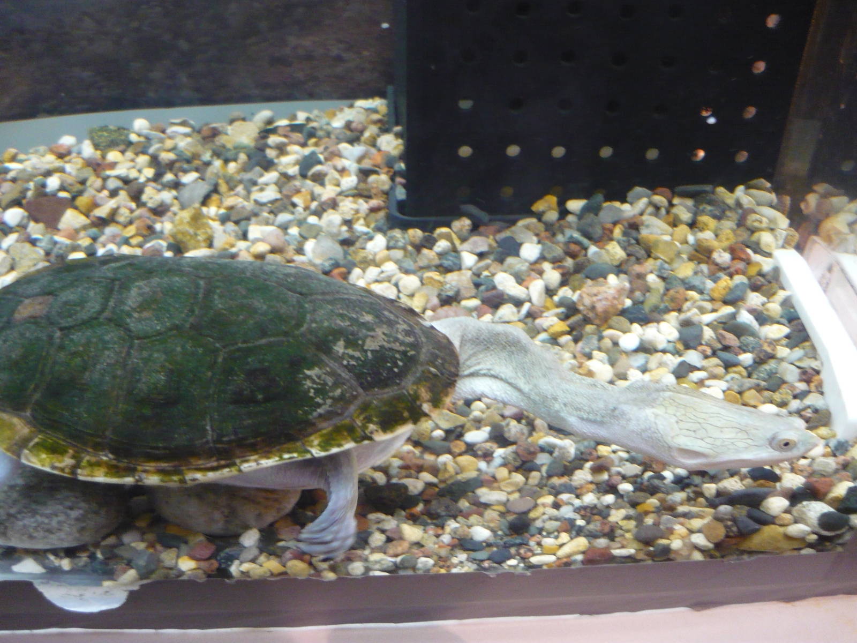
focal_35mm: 33
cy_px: 322
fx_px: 817
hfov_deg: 55.4
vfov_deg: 42.9
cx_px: 428
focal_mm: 5.5
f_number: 2.8
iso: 400
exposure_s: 1/15
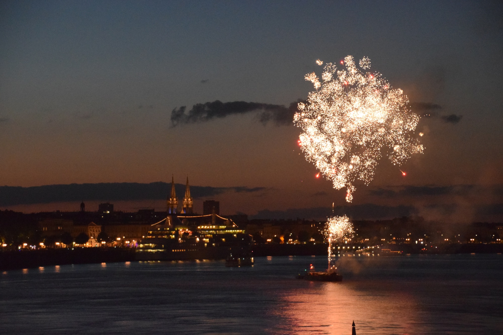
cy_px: 168
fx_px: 1781
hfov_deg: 16.1
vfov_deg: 10.8
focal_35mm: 128
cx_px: 252
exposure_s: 1/60
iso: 6400
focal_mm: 85
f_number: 5.6
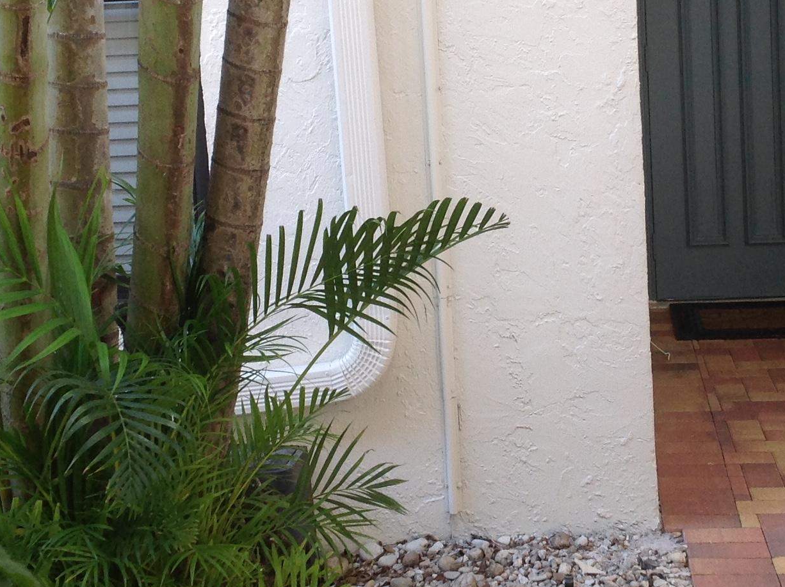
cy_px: 147
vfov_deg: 19.7
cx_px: 428
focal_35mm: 74
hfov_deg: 26.4
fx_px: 1676
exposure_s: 1/60
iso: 64
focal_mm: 4.28
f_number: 2.4
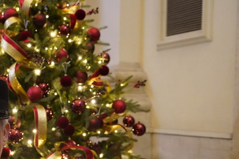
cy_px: 139
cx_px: 29
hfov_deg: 29.4
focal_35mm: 66
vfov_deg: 20.2
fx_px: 438
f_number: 4
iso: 12800
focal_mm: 36
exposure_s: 1/80
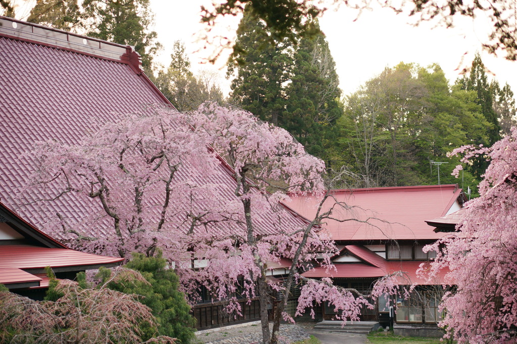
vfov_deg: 18.1
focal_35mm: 75
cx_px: 258
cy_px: 172
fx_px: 1076
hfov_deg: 27.0
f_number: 2.2
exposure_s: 1/320
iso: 200
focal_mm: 50
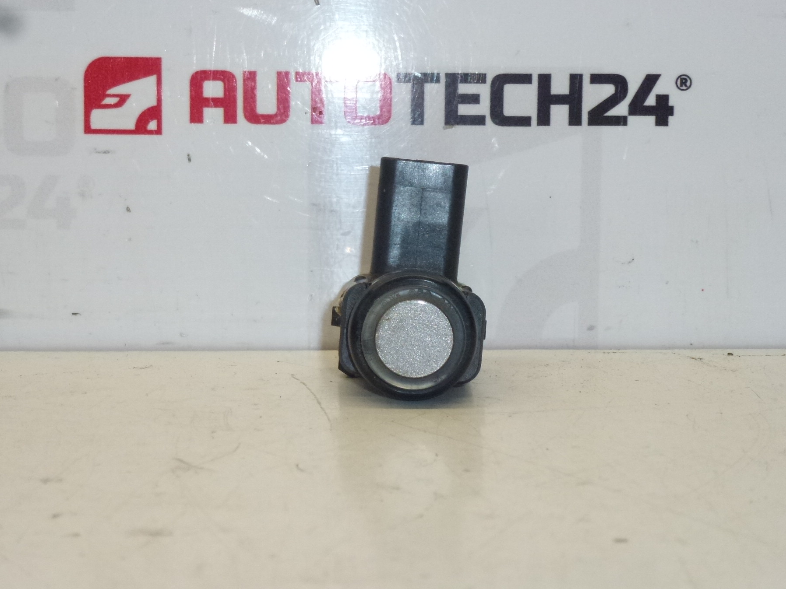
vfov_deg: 18.2
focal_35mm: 81
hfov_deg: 24.1
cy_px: 310
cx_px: 381
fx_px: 1839
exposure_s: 1/200
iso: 400
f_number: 4.7
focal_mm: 12.7
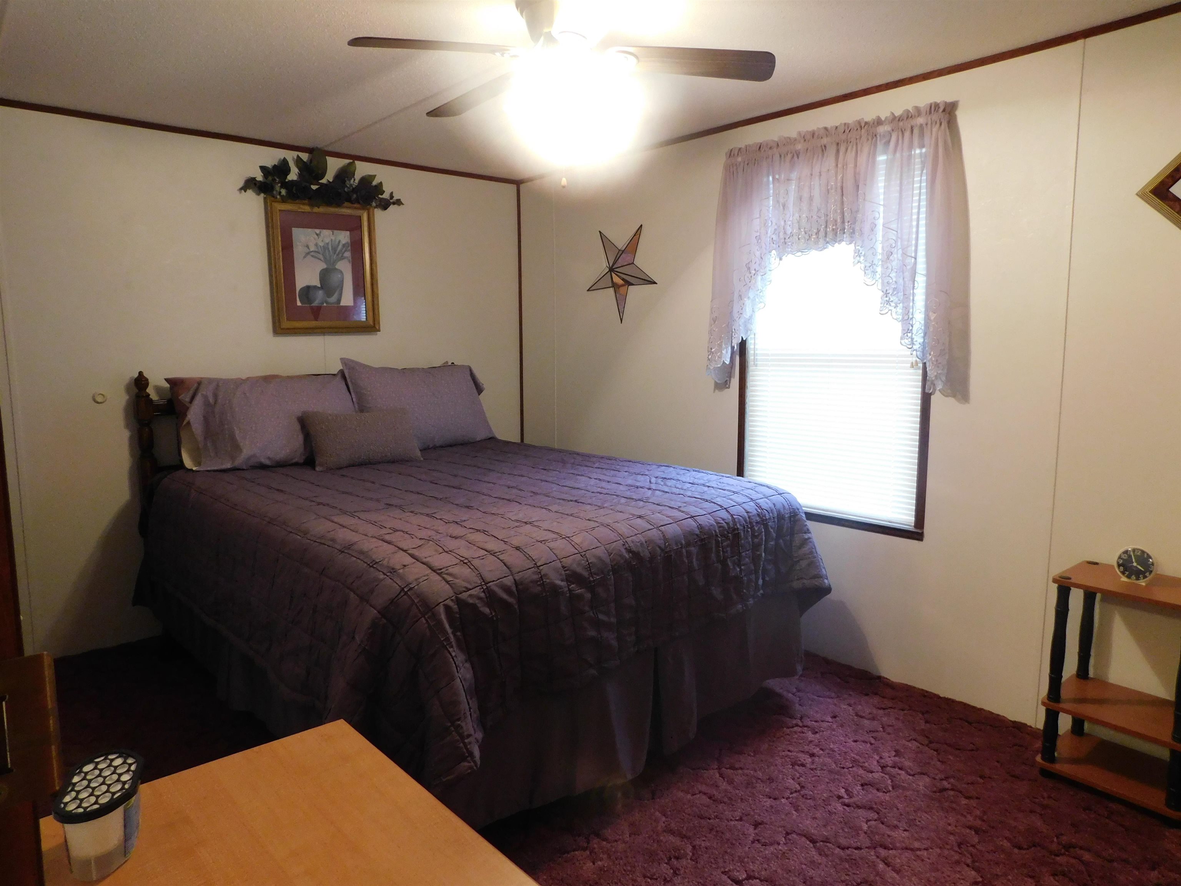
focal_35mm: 23
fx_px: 785
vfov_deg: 58.9
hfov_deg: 73.9
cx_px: 590
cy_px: 443
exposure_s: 1/20
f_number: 3
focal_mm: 4
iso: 400
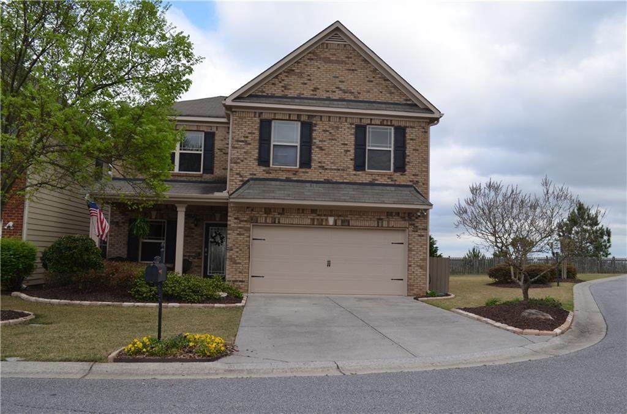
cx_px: 314
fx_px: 521
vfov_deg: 43.4
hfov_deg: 62.1
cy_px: 207
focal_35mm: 30
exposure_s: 1/200
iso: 100
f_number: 7.1
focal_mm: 20
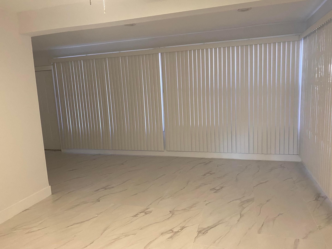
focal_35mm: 26
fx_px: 249
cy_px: 124
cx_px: 166
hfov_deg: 67.3
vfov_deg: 53.1
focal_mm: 4.25
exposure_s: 1/60
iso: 200
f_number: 1.8
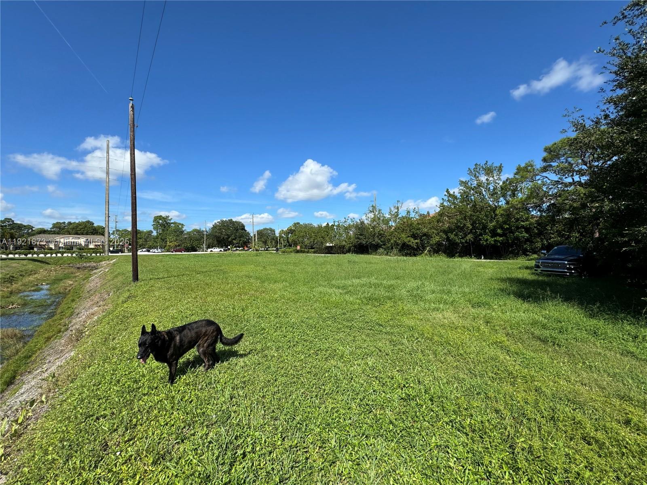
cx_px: 324
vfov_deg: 85.7
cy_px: 242
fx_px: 262
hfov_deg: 102.1
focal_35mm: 14
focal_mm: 2.22
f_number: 2.2
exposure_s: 1/2146
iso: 50
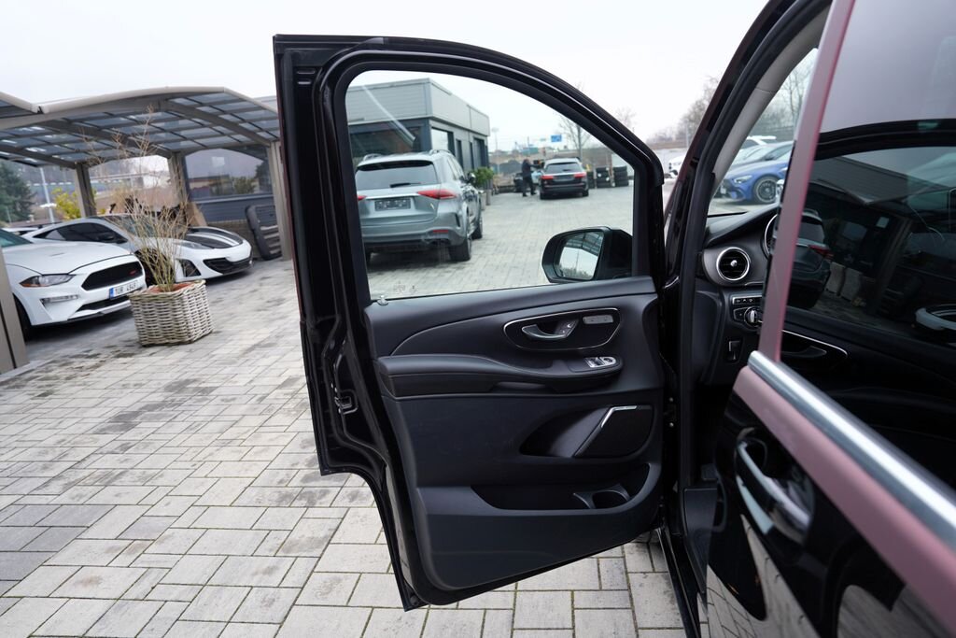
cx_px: 478
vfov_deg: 53.1
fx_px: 637
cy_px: 319
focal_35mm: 24
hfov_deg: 73.7
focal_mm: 24
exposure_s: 1/50
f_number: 4
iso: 100
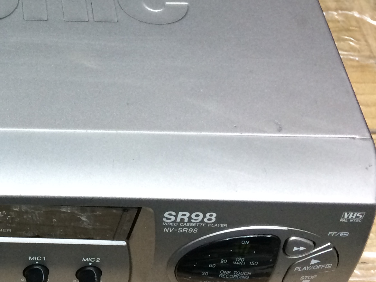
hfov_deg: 22.1
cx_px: -87
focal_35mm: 81
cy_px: -3
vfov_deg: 17.7
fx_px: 880
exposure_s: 1/33
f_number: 2.2
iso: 160
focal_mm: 4.15
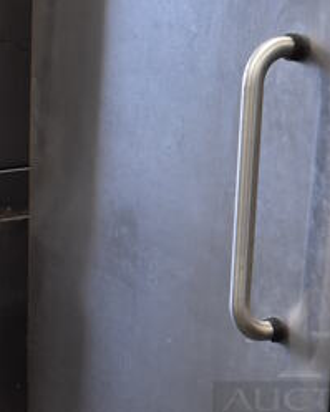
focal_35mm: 93
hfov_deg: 15.9
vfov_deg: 20.4
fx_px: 1136
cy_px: 330
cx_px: 398
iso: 1000
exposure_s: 1/125
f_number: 3.5
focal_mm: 18
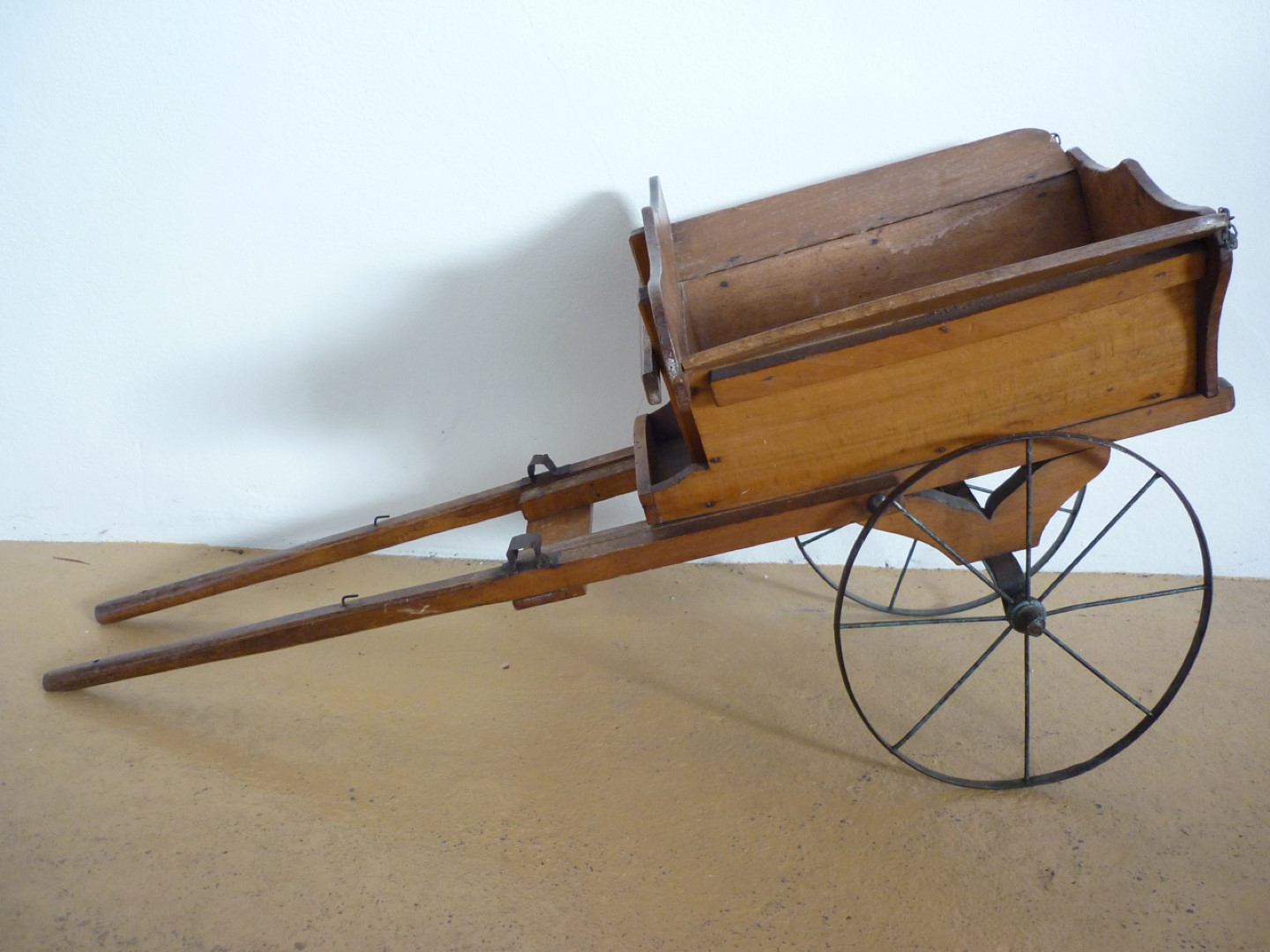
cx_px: 635
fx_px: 1211
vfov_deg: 42.9
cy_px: 476
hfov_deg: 55.4
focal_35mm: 33
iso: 200
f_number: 2.8
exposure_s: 1/50
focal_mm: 5.5
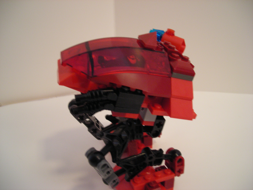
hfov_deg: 49.0
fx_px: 278
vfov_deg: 37.7
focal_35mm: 38
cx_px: 126
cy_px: 95
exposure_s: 1/10.4
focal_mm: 6.3
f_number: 3.2
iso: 200
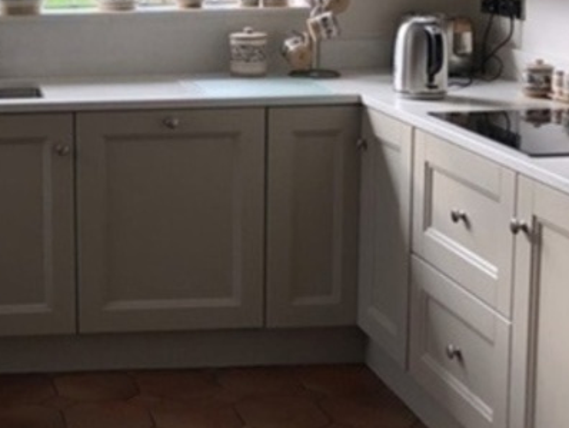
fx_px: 1184
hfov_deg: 25.6
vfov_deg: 20.2
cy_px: 87
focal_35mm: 72
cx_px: -10
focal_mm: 3.99
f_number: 1.8
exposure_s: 1/120
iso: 50
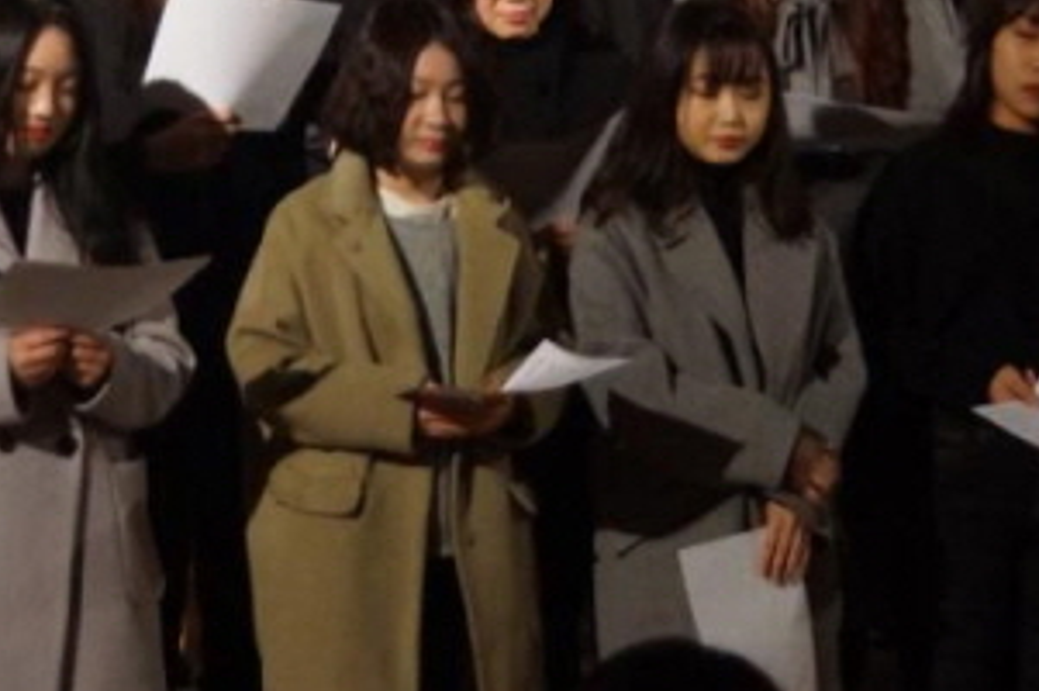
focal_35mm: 179
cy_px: 59
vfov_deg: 7.6
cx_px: 276
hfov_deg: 11.5
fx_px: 5152
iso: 1600
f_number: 4.5
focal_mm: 35
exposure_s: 1/80
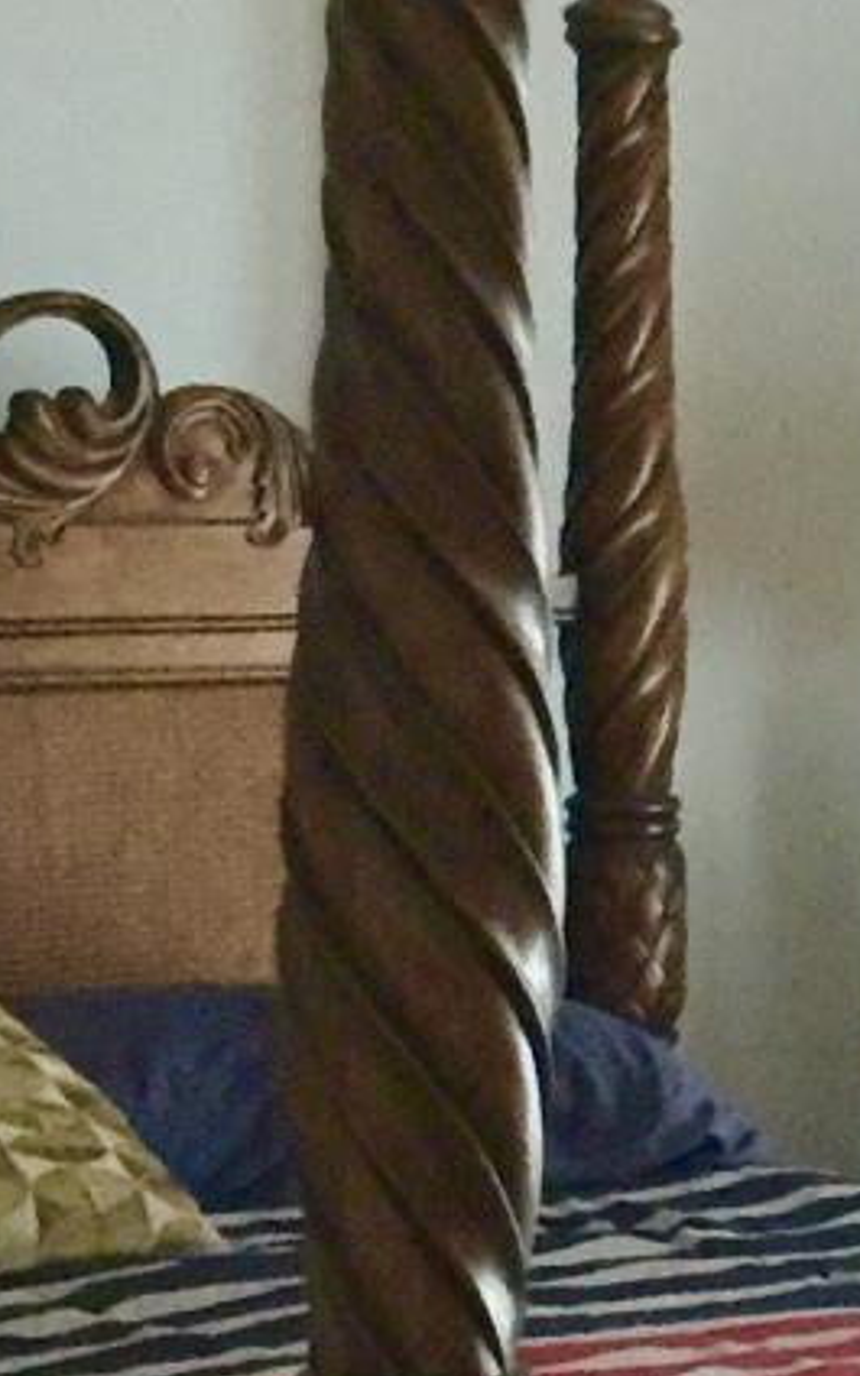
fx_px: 5438
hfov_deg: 8.7
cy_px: 905
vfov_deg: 14.4
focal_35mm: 145
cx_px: 1512
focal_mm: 4.15
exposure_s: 1/30
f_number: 2.2
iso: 160
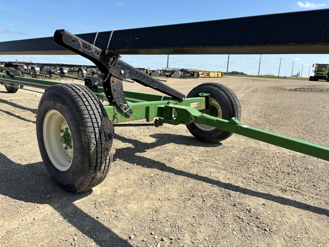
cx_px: 164
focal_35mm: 26
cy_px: 124
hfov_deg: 67.3
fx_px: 247
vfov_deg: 53.1
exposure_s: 1/3311
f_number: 1.6
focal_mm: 5.96
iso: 50
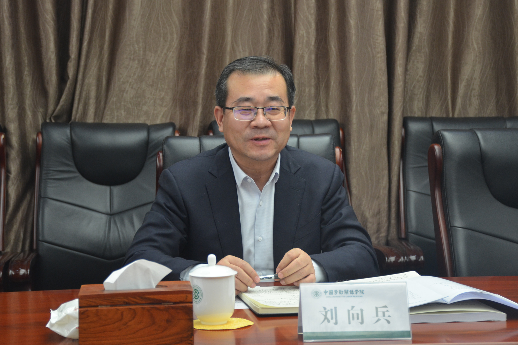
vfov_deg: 18.9
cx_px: 259
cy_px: 172
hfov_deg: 28.1
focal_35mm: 72
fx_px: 1036
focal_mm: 48
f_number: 4.5
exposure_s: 1/60
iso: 560
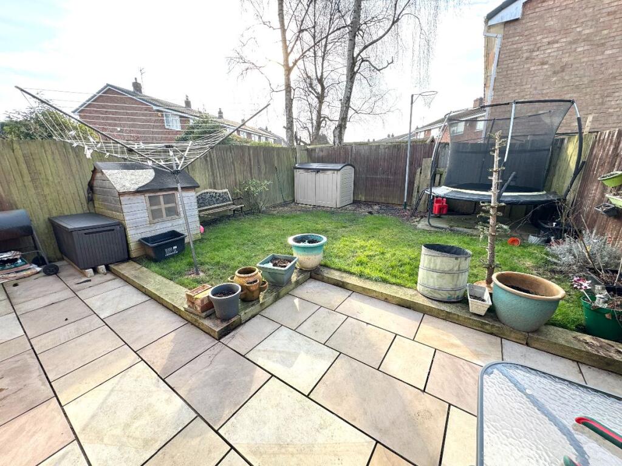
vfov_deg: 85.7
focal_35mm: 14
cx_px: 311
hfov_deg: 102.1
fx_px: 252
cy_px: 233
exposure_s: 1/233
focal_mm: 2.22
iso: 40
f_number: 2.2
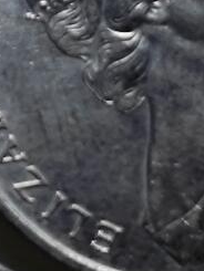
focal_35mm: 360
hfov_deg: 4.1
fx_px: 2826
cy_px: -176
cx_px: -271
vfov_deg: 5.4
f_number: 1.6
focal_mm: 5.84
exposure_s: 1/264
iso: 50
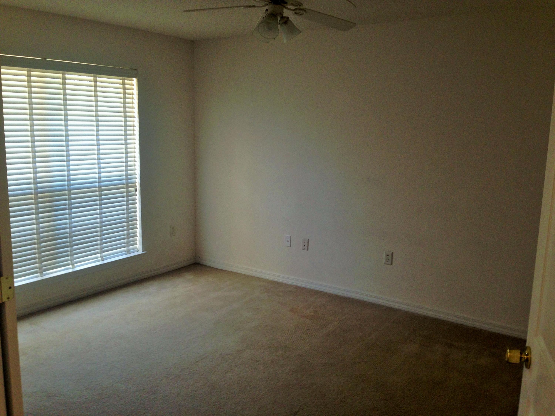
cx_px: 278
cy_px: 208
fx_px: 529
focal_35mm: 33
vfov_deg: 42.9
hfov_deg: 55.4
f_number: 2.4
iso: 50
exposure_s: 1/40
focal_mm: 4.12
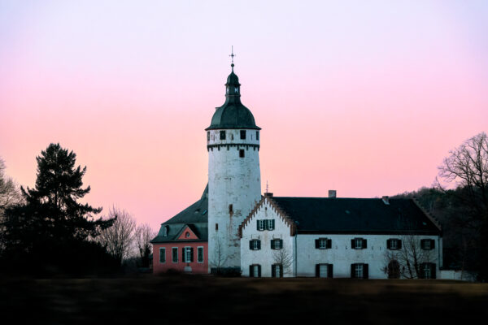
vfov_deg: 8.1
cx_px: 244
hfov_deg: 12.1
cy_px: 162
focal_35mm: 170
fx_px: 2304
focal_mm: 62.39
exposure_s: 1/125
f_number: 4
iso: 800
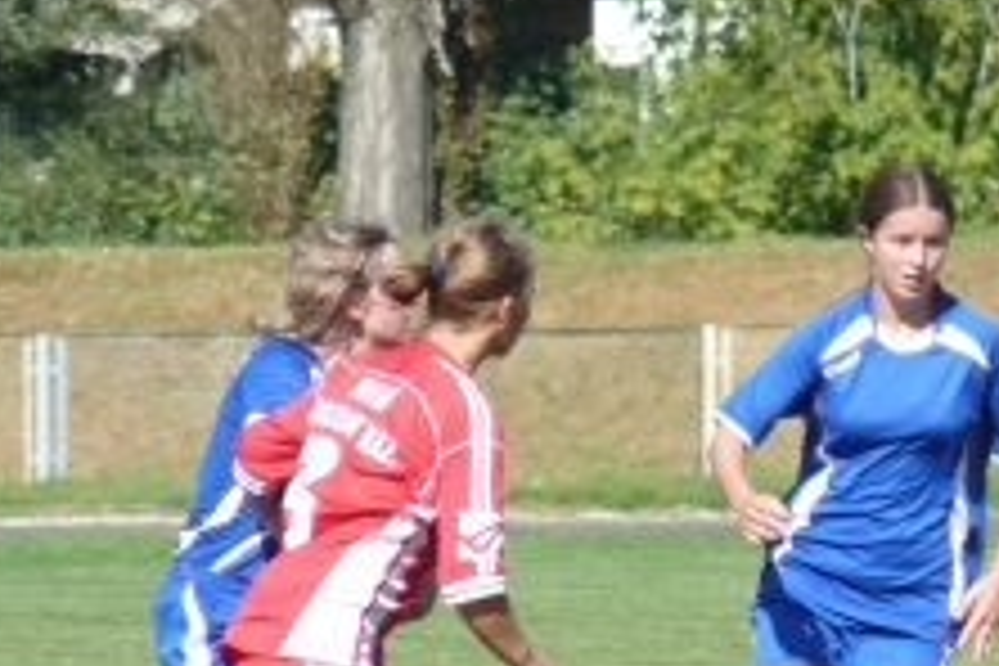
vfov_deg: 1.7
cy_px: 628
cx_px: 1053
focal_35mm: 825
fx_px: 22892
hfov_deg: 2.5
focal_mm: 62.5
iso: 100
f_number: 4
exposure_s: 1/500
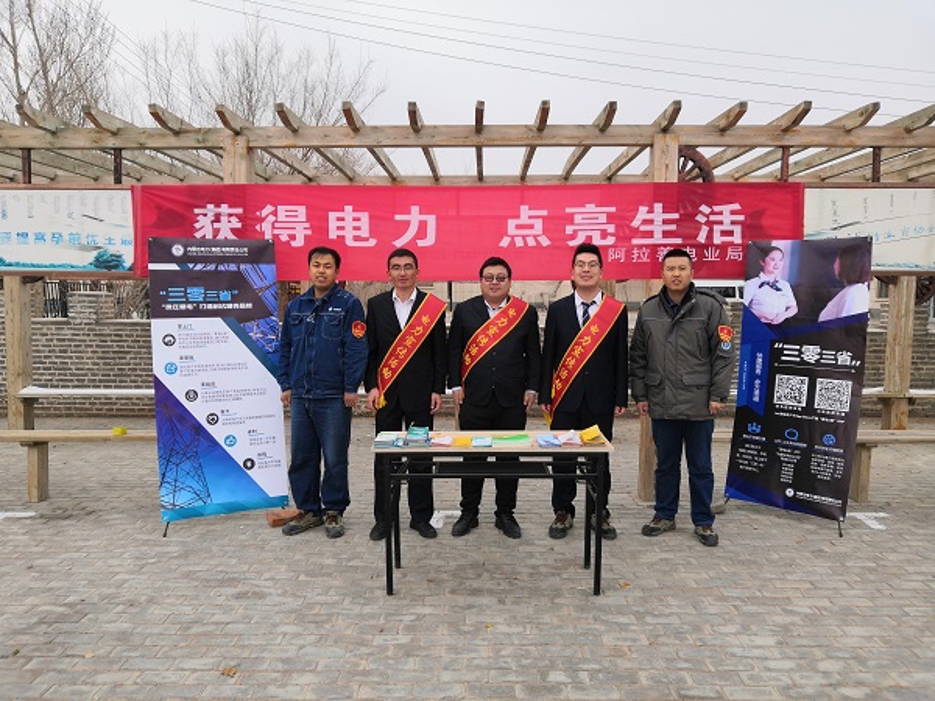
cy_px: 350
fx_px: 729
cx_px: 468
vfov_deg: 51.4
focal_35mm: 27
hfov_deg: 65.3
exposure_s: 1/300
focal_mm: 3.95
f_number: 1.8
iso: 50
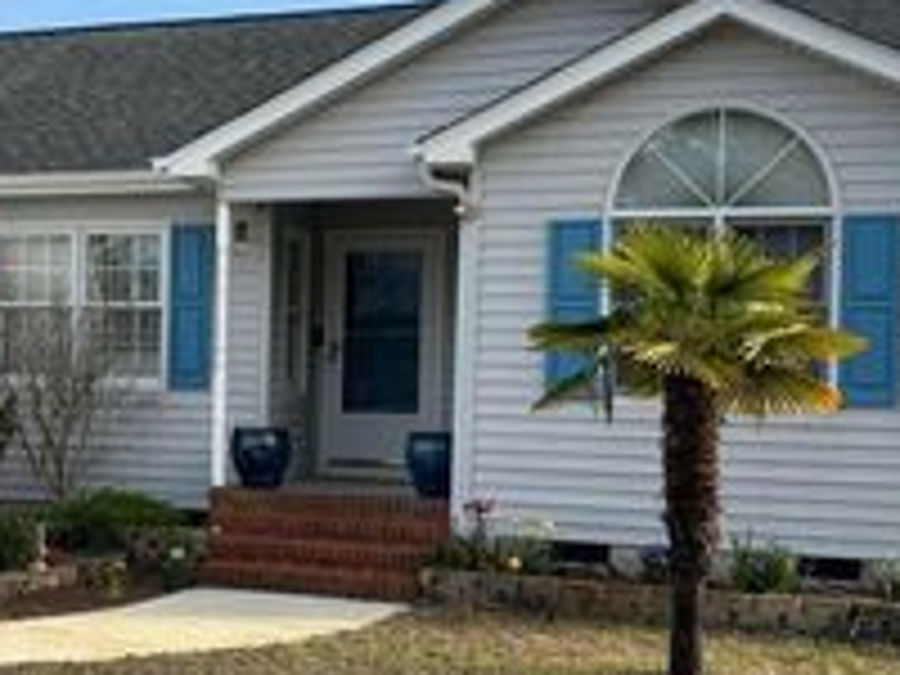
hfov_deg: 28.5
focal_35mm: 65
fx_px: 1690
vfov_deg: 22.6
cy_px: 394
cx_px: 63
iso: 50
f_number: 1.6
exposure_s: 1/1499
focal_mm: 5.96
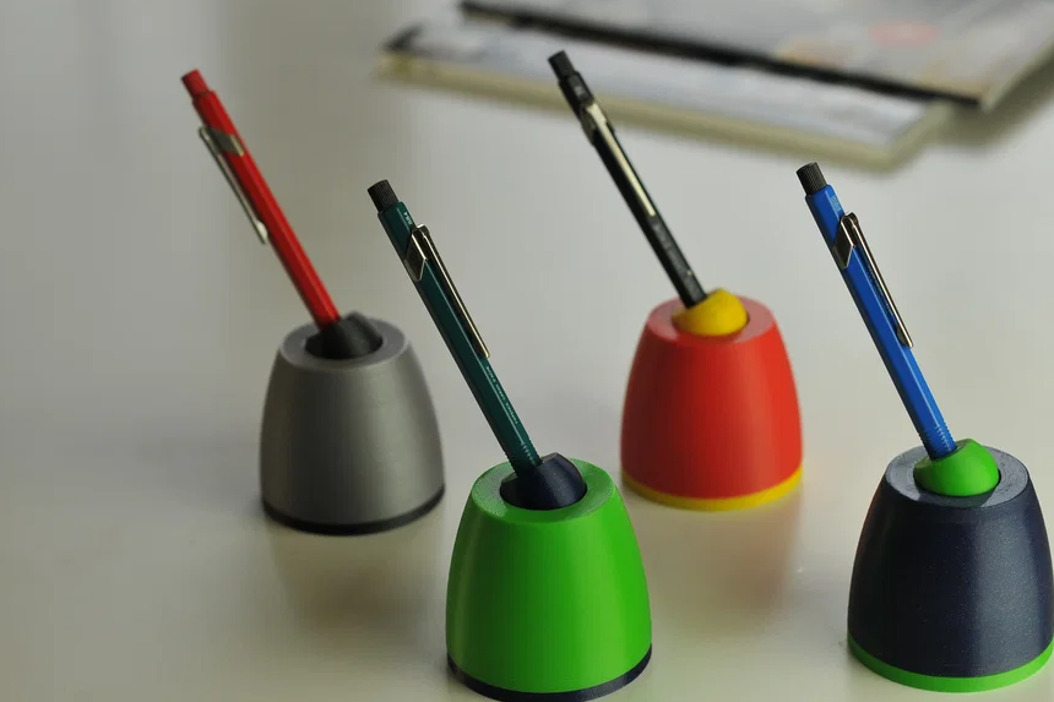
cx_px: 572
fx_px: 2400
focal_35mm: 82
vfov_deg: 16.6
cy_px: 360
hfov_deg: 24.8
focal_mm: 50
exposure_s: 1/160
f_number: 3.5
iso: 200
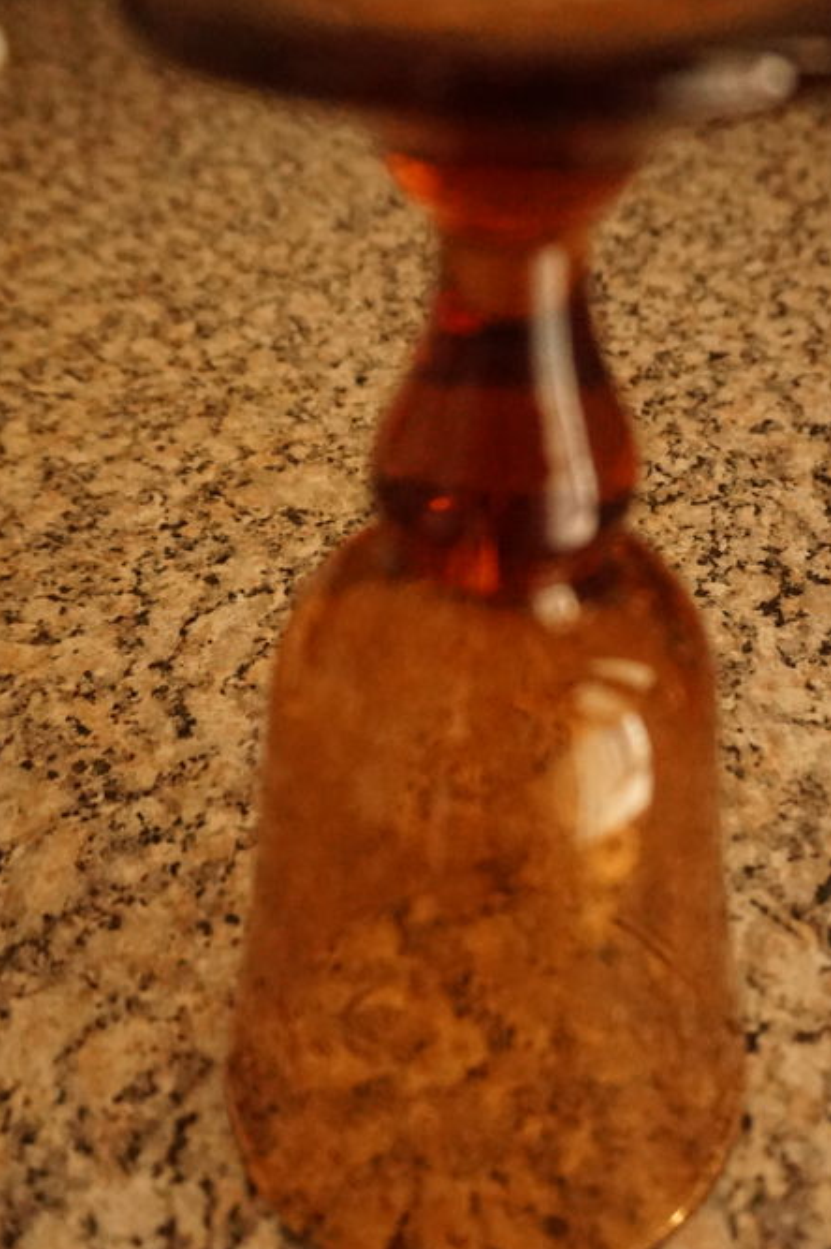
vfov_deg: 53.1
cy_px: 648
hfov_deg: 36.6
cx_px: 522
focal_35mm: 36
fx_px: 1248
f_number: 3.5
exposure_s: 1/60
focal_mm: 16
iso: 3200
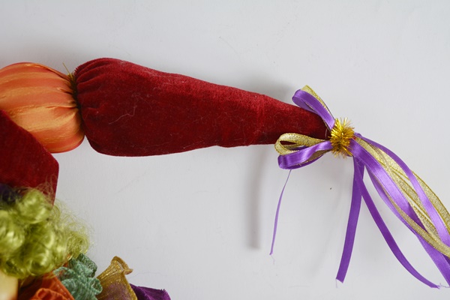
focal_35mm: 60
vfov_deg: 22.6
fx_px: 750
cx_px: 225
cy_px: 150
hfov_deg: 33.4
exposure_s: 1/125
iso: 220
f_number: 5.6
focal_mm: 40
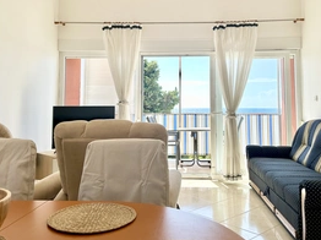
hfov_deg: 55.3
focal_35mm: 33
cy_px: 84
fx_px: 306
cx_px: 174
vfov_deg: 42.4
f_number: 1.78
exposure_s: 1/887
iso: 80
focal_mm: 6.86
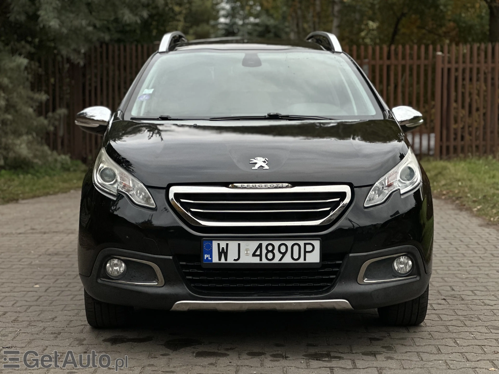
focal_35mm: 77
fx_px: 1110
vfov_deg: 19.1
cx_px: 250
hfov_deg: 25.3
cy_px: 187
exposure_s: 1/121
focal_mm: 9
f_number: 2.8
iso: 125
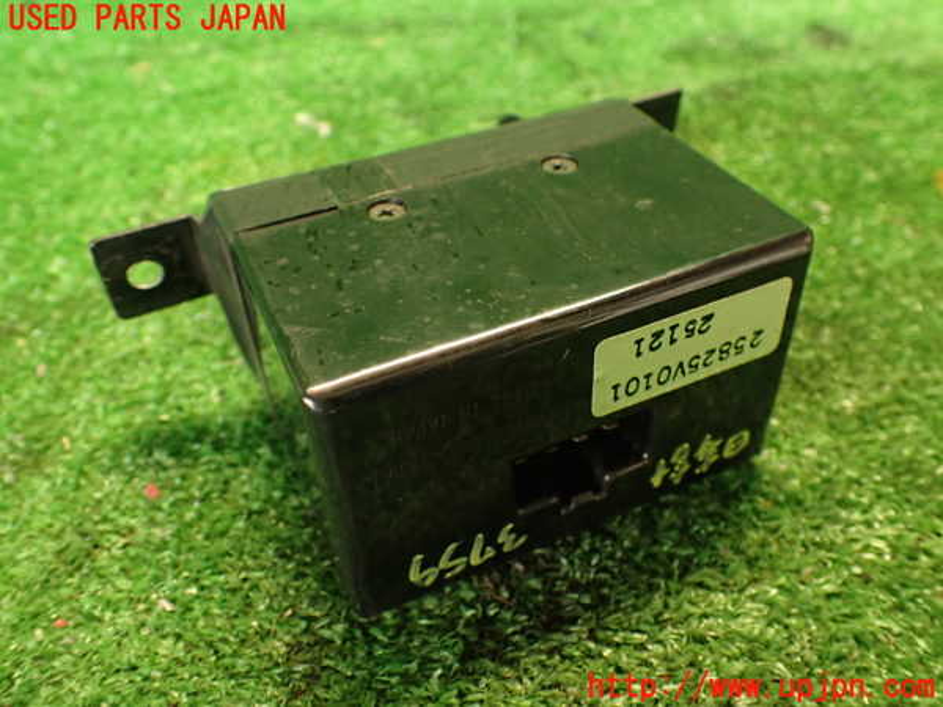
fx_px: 817
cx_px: 472
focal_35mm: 30
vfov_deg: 46.8
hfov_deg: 60.0
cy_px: 354
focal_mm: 5.4
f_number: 2.3
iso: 640
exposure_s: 1/30
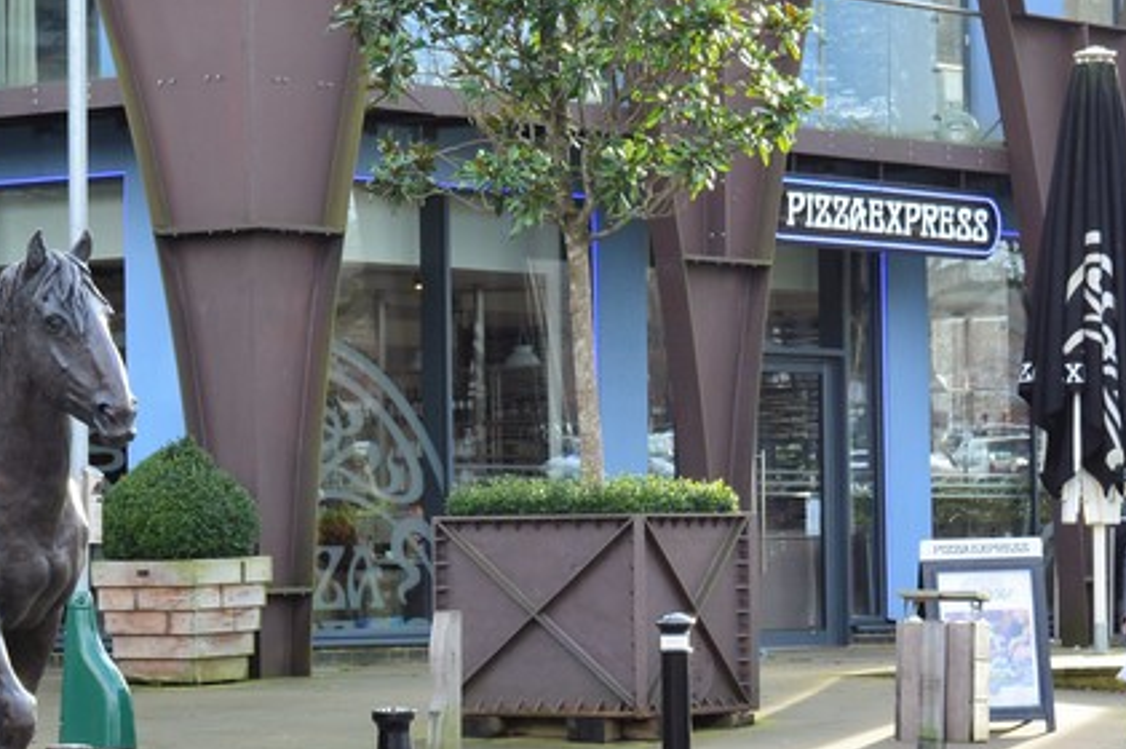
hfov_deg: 12.3
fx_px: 5132
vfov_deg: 8.3
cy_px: 452
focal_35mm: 164
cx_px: -80
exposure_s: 1/60
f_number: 10
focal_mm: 45
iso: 280
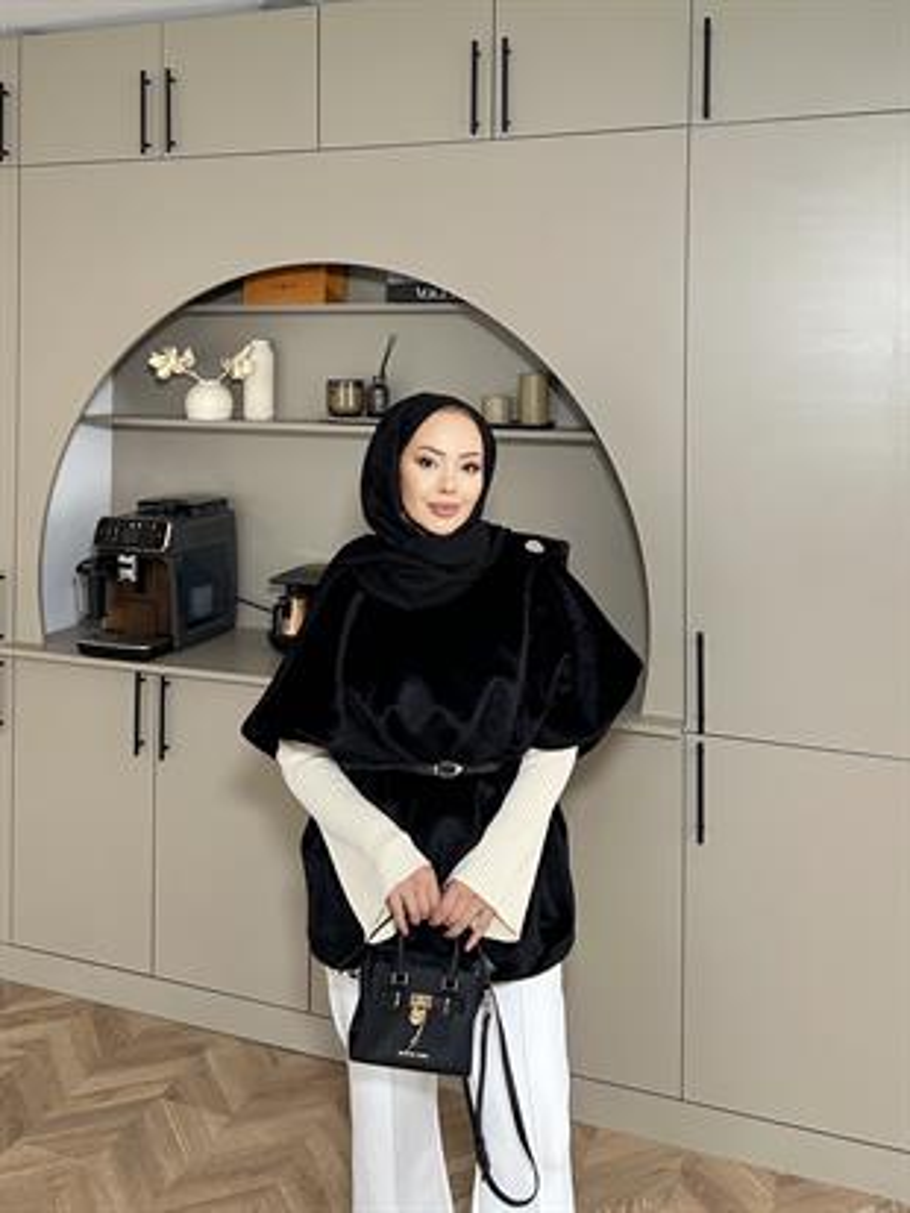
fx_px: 841
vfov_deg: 71.6
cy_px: 606
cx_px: 455
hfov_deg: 56.8
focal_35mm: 24
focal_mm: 6.86
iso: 250
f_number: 1.78
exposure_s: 1/100
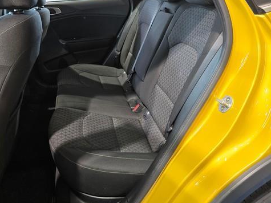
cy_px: 88
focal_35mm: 31
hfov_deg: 58.4
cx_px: 135
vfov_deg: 45.3
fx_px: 243
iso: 250
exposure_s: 1/100
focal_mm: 6.3
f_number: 1.7
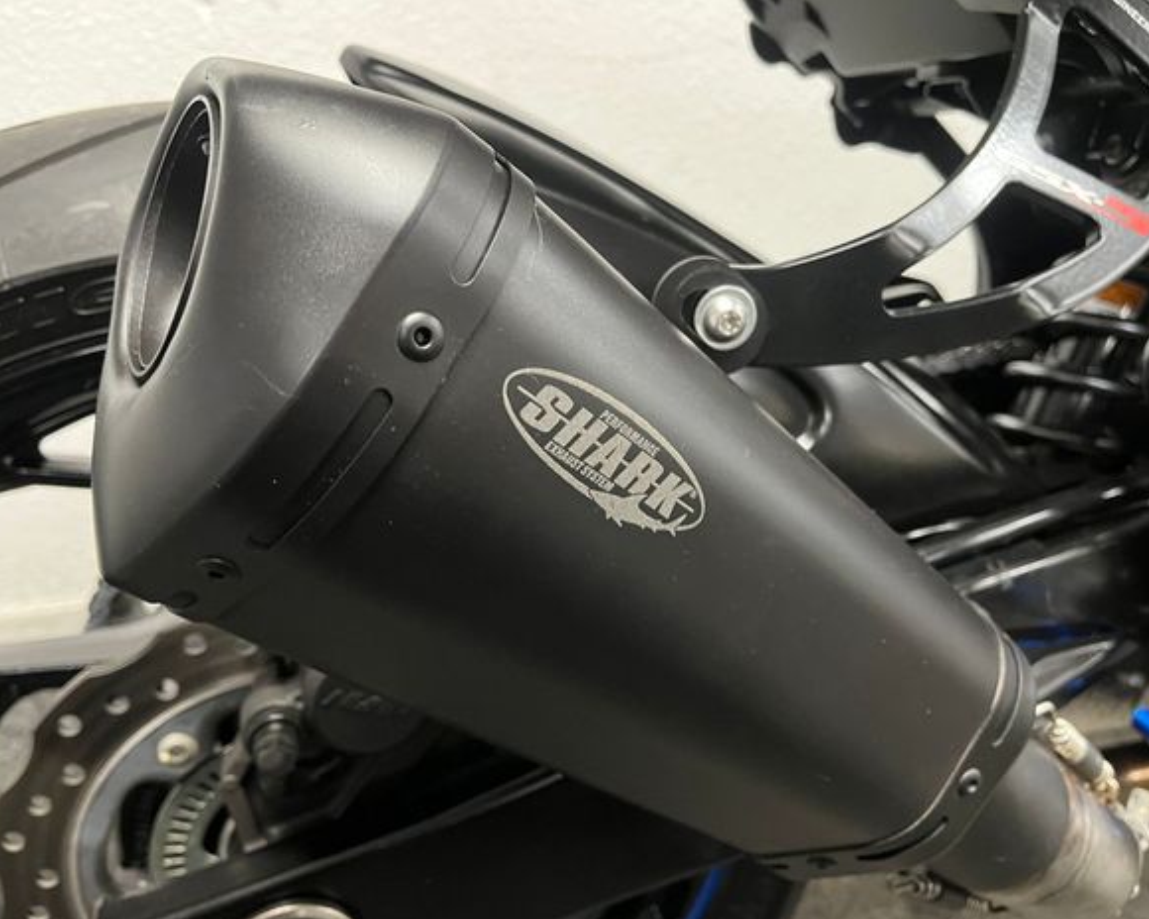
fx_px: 952
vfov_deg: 51.5
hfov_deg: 62.2
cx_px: 584
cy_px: 458
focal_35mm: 28
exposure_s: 1/33
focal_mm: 5.1
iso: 500
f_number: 1.6
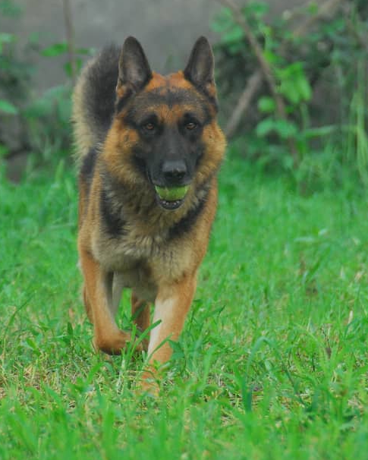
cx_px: 151
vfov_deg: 4.2
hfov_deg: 3.3
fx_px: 6329
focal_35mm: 465
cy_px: 225
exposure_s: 1/640
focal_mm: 200
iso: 800
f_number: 5.6
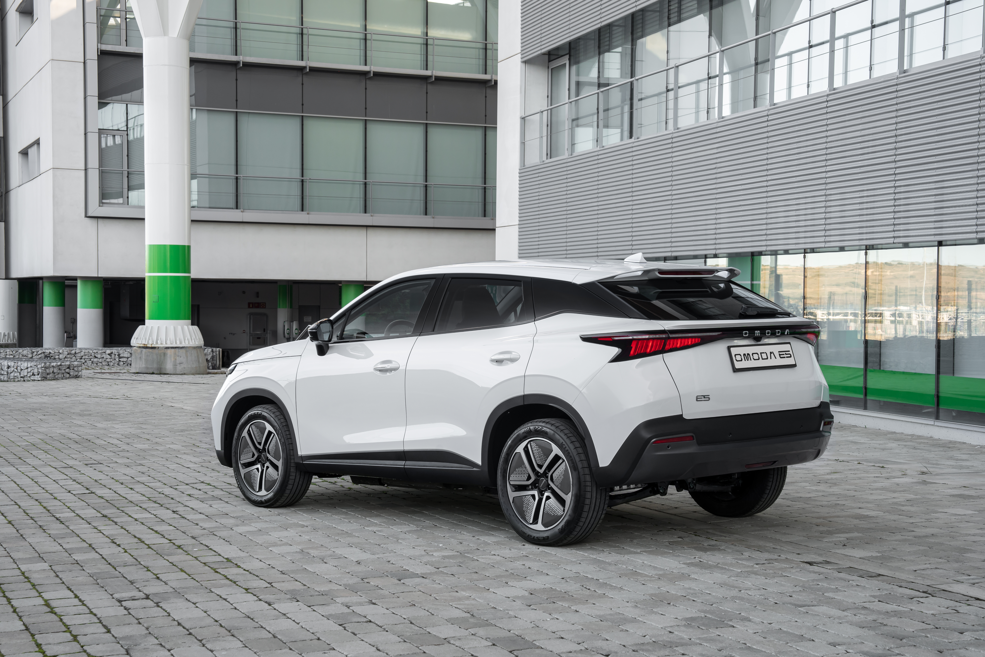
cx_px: 492
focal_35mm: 56
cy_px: 328
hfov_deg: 35.6
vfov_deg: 24.2
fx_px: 1532
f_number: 11
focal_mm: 56
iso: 320
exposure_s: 1/15
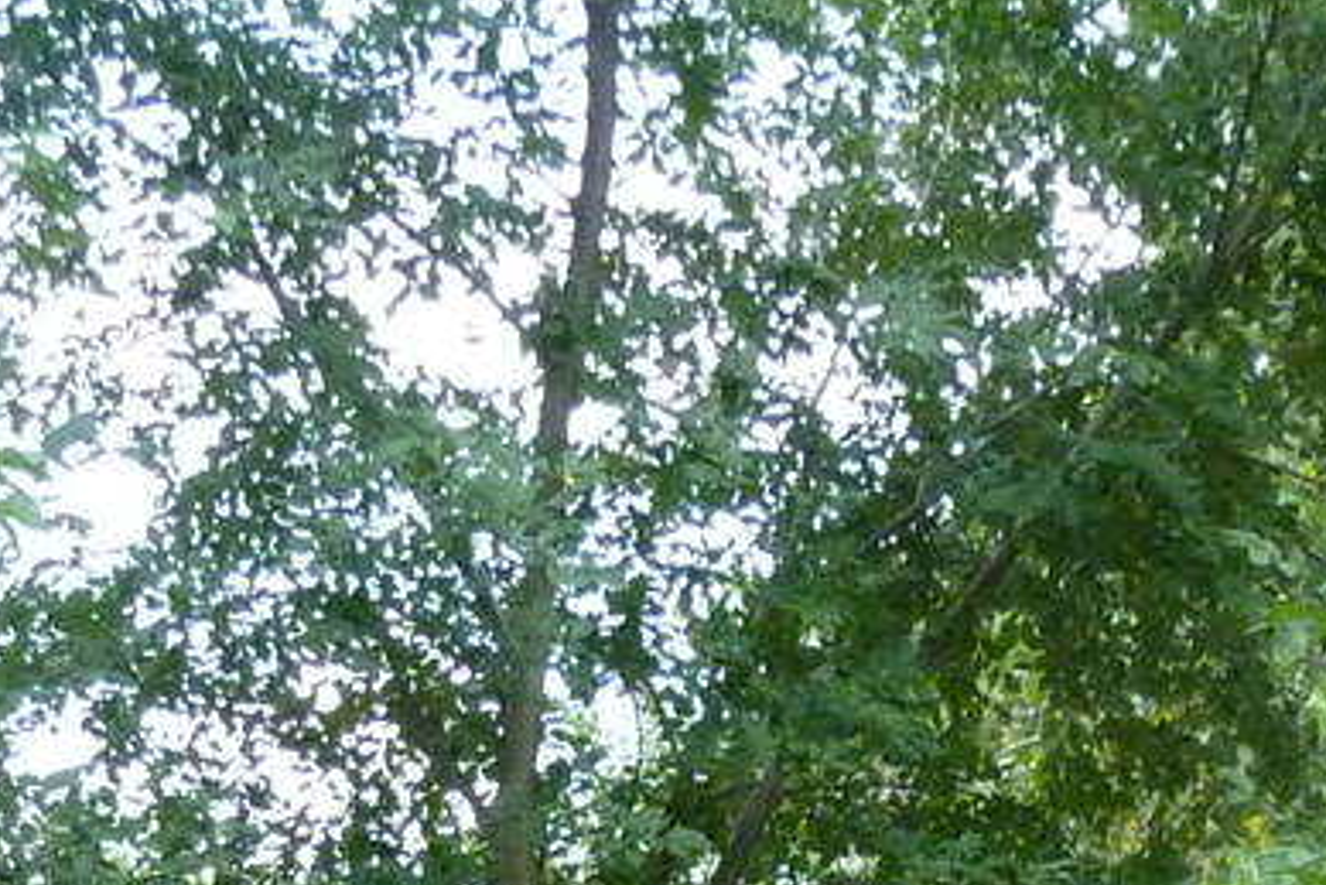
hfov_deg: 11.4
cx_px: 636
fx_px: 6632
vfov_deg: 7.2
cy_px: 2033
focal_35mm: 180
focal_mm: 6.9
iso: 400
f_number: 3.7
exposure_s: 1/400
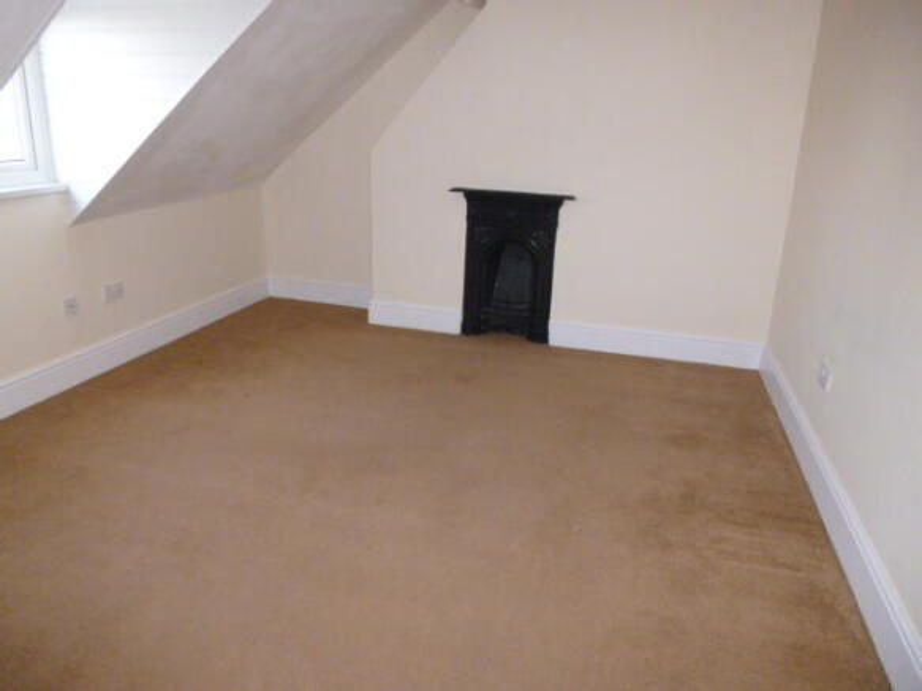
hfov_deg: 69.4
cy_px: 346
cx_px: 461
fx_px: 666
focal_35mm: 25
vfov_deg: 54.9
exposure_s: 1/60
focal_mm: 4.5
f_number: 3.1
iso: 400
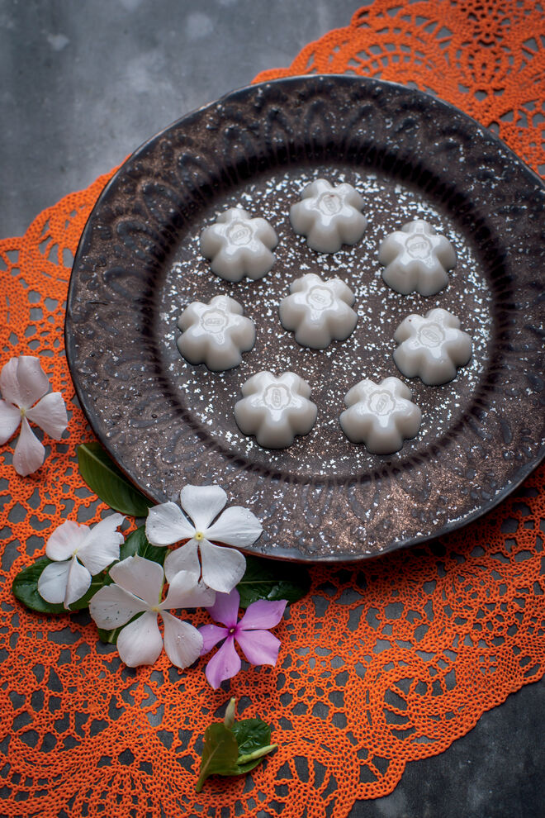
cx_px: 272
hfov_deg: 27.0
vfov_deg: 39.6
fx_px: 1135
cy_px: 409
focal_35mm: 50
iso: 200
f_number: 4.5
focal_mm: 50
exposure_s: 1/125
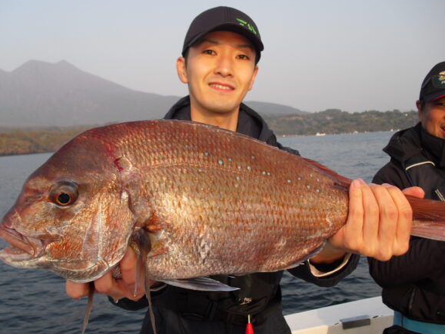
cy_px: 168
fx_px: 514
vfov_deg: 36.0
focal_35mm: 40
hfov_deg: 46.8
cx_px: 209
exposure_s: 1/100
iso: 100
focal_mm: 6.3
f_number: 7.8
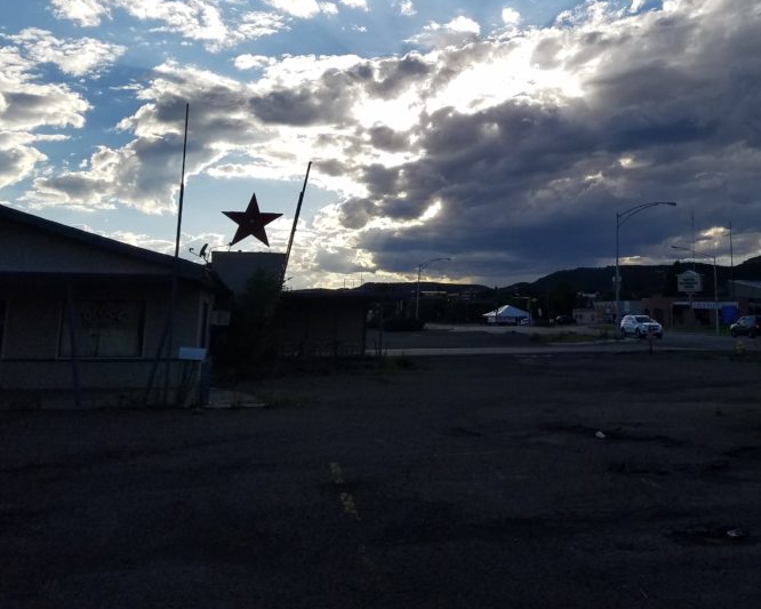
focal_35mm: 39
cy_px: 171
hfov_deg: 45.7
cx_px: 539
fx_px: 879
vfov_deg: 37.5
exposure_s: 1/4992
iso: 50
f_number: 1.7
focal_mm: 4.2
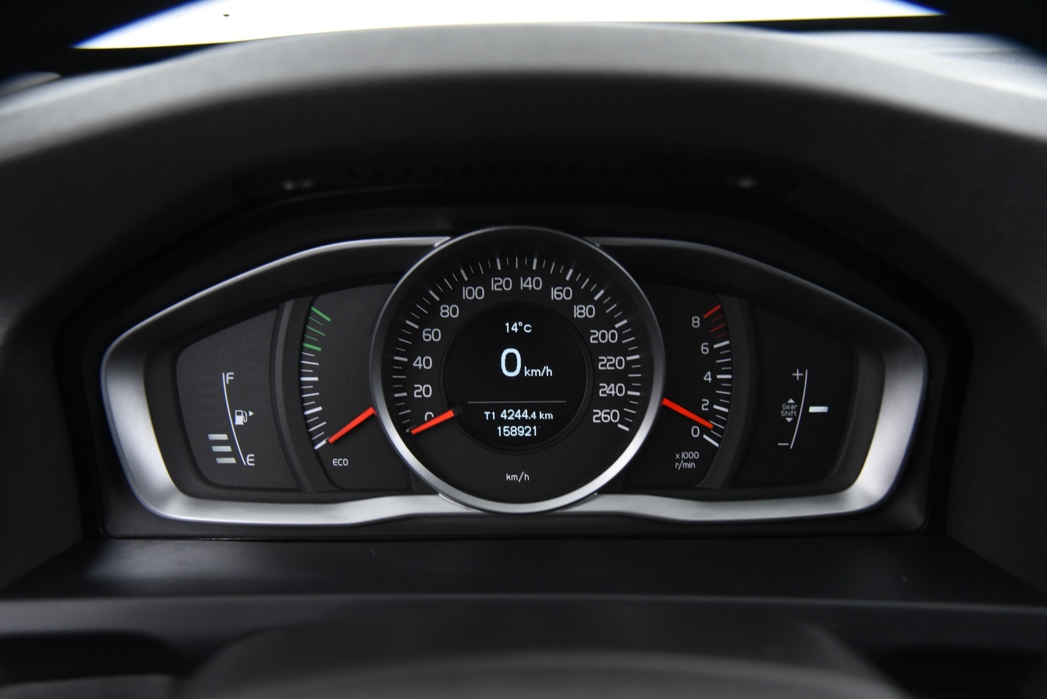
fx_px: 1106
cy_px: 350
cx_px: 524
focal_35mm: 38
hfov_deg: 50.7
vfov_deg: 35.1
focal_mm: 38
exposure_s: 1/20
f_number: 4
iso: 4000
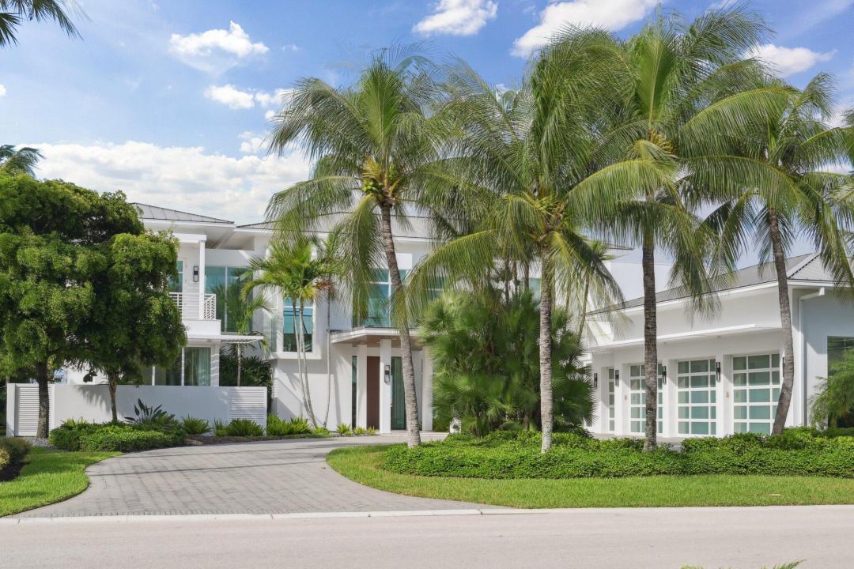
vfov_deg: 30.5
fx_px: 1044
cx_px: 427
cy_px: 284
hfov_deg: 44.5
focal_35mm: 44
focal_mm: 44
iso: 400
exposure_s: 1/500
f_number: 11
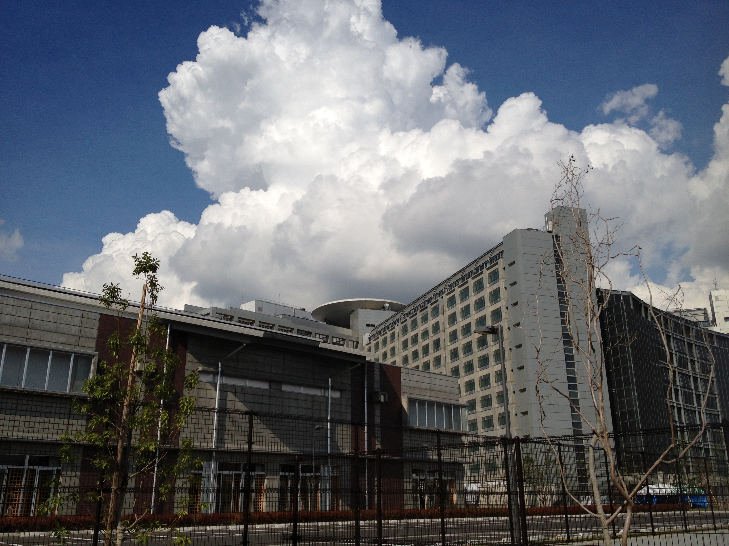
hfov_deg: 52.6
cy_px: 273
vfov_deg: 40.7
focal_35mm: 35
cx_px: 364
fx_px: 737
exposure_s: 1/5025
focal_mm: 4.28
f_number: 2.4
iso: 64
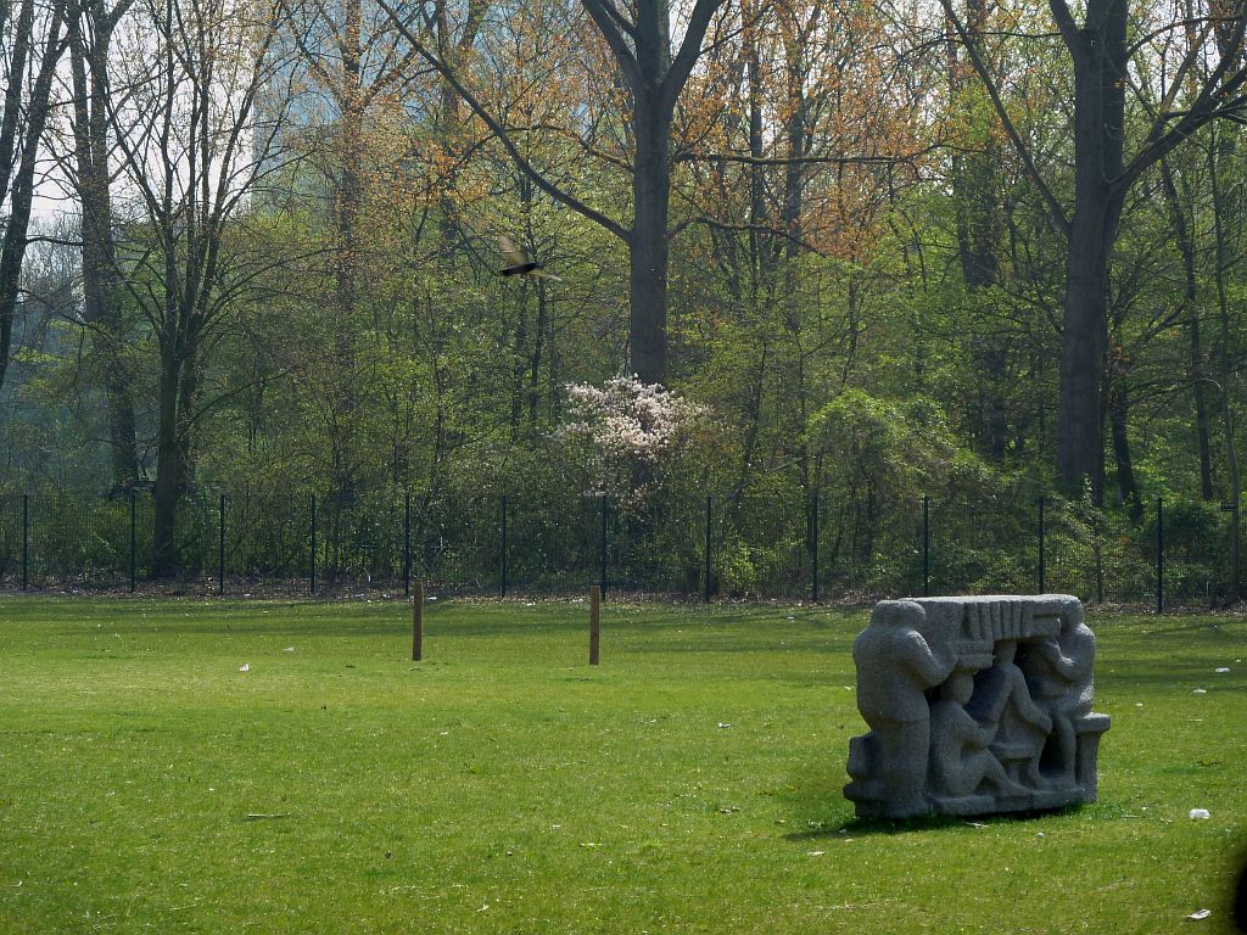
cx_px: 624
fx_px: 5295
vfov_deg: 10.1
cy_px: 468
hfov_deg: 13.4
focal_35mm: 147
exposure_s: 1/160
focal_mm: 24.1
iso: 80
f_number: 4.5
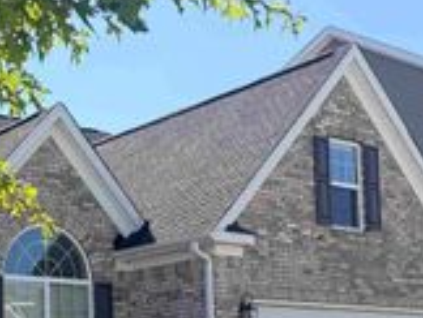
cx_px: -89
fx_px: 906
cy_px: 332
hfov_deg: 23.9
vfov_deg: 19.3
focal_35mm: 74
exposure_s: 1/2525
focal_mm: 6.76
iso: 100
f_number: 1.78
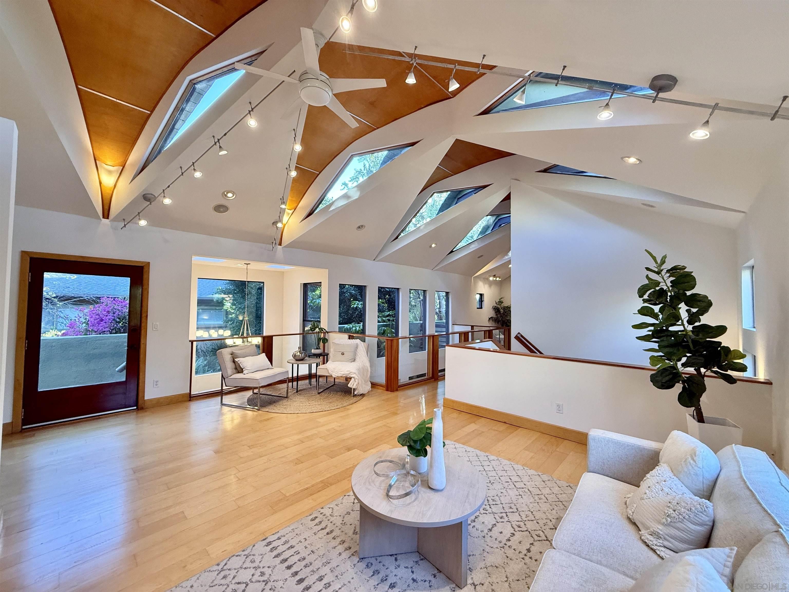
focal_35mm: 14
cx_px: 394
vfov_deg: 85.7
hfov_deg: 102.1
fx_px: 319
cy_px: 296
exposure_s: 1/120
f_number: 2.2
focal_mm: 2.22
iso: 320
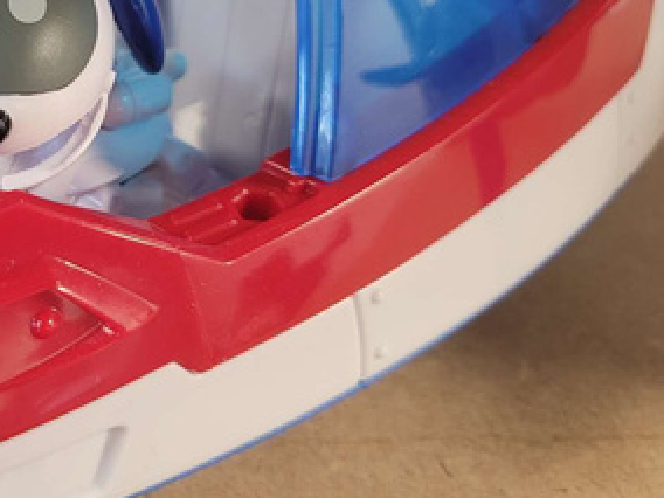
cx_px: 7
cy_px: 112
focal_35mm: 55
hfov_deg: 32.3
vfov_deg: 26.2
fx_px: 1055
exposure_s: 1/50
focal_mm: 5.4
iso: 250
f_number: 1.8
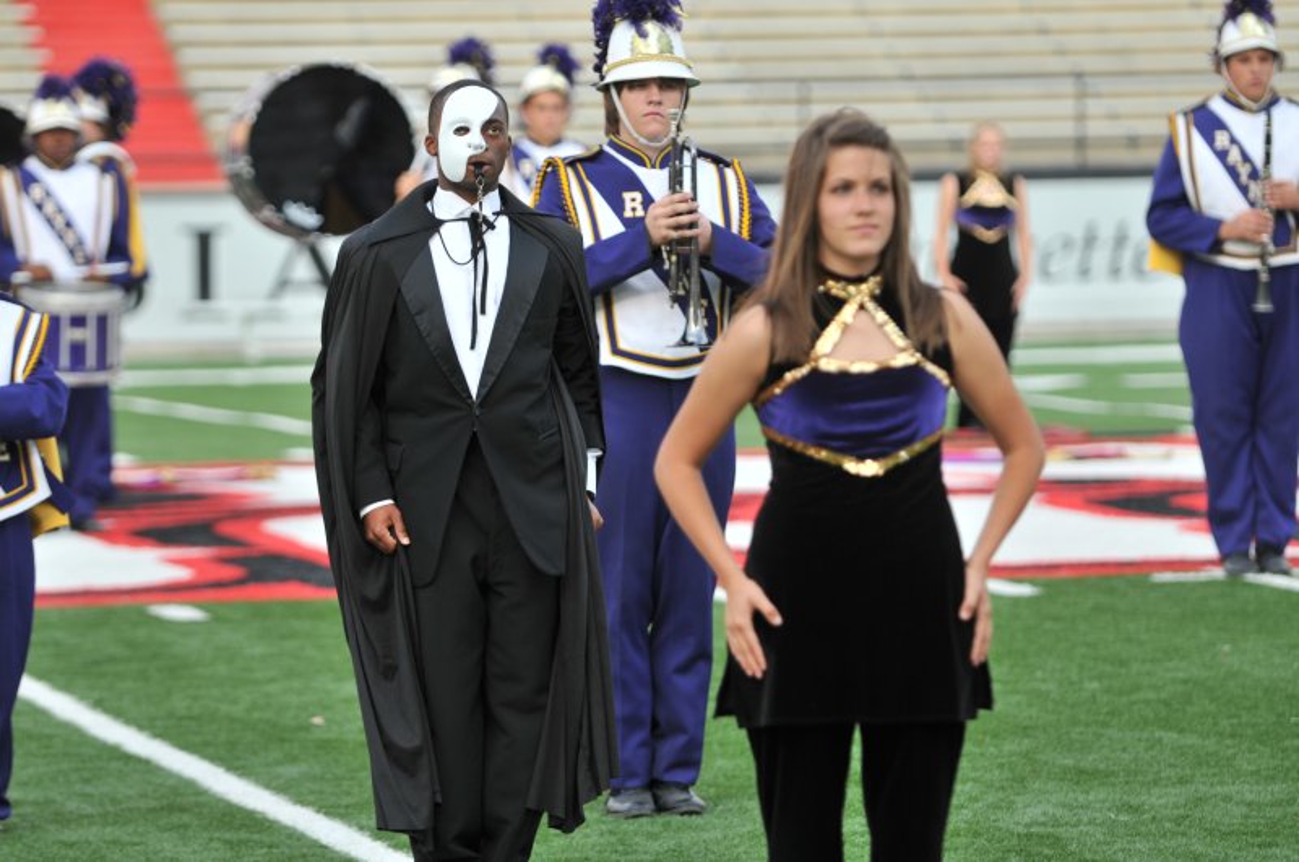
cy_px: 431
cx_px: 650
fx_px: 7567
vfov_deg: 6.5
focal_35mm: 210
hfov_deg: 9.8
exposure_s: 1/640
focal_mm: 140
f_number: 2.8
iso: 200
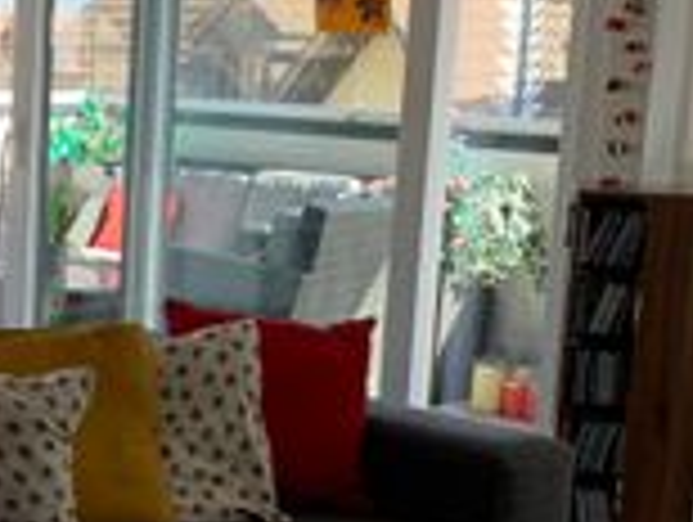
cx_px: -40
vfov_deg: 14.5
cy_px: 468
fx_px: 2025
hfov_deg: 18.8
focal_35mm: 101
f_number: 1.8
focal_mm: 4.25
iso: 25
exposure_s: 1/122
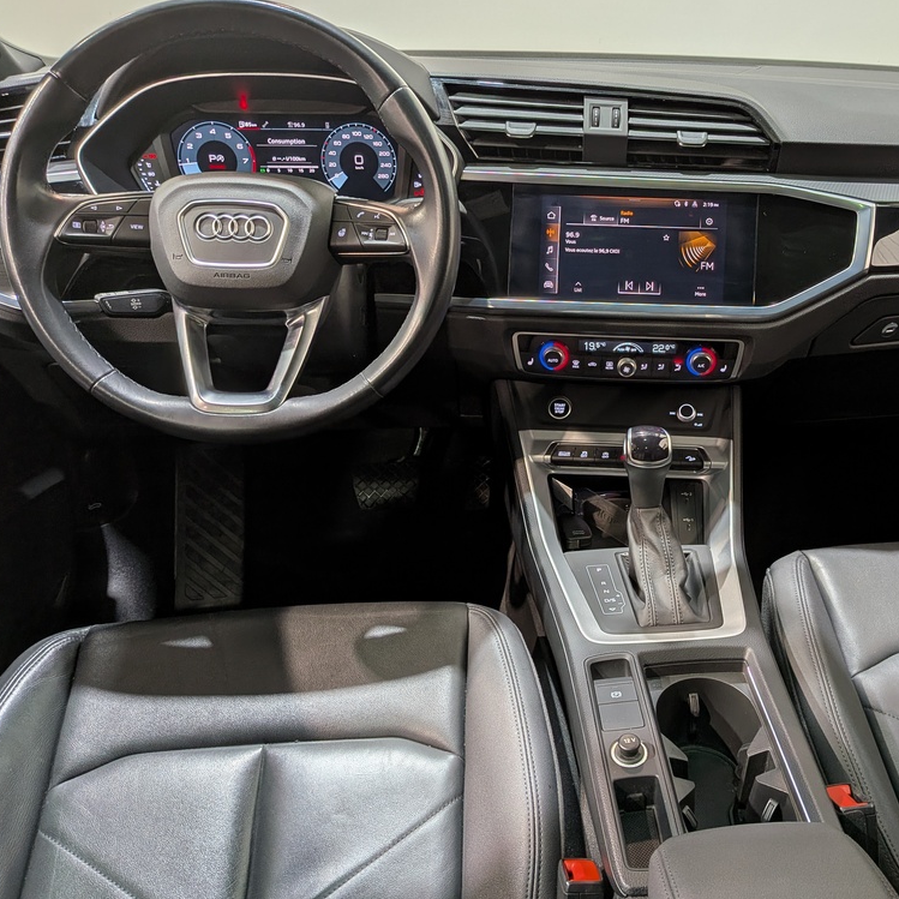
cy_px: 446
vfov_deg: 55.6
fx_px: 852
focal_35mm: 29
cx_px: 599
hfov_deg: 54.5
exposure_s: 1/108
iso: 28
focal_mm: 4.53
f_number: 1.7
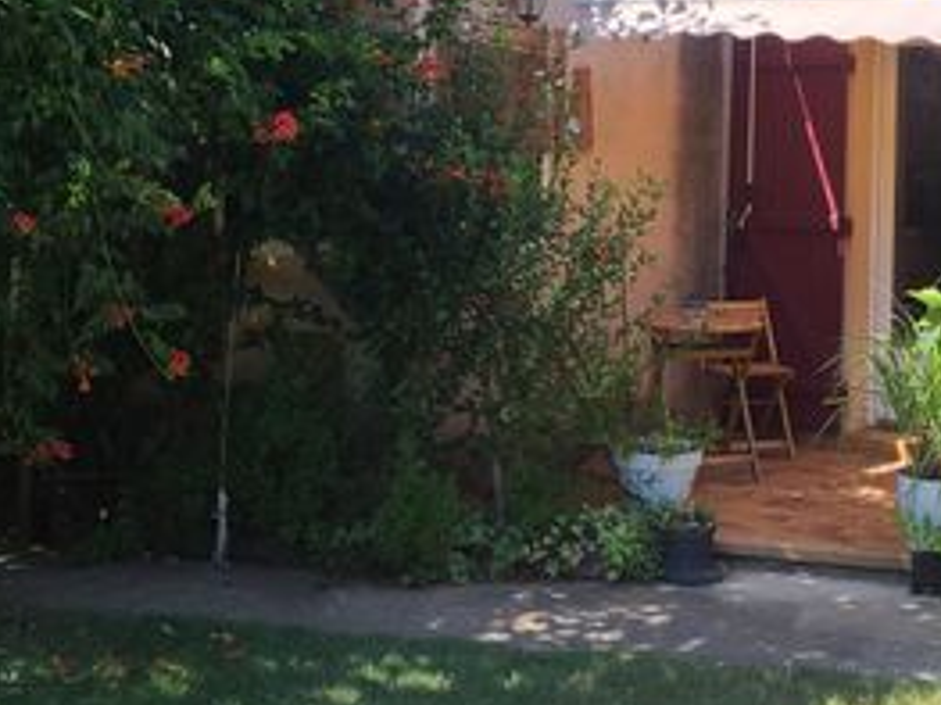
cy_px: 68
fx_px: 1549
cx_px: 651
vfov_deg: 24.9
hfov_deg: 33.4
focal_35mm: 57
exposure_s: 1/372
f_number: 1.8
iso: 16
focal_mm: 7
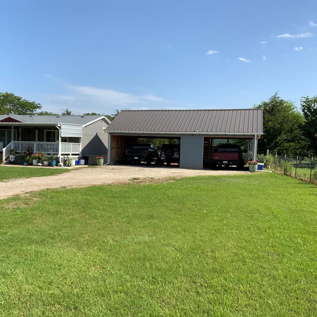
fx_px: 363
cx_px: 108
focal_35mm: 35
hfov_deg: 46.5
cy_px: 162
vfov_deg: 47.2
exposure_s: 1/1221
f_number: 1.8
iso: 16
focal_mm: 3
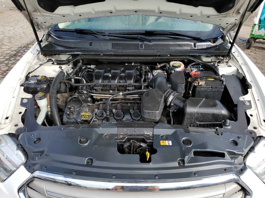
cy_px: 99
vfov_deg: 53.1
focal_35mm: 26
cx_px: 132
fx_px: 199
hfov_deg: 67.3
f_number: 1.5
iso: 50
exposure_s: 1/1111
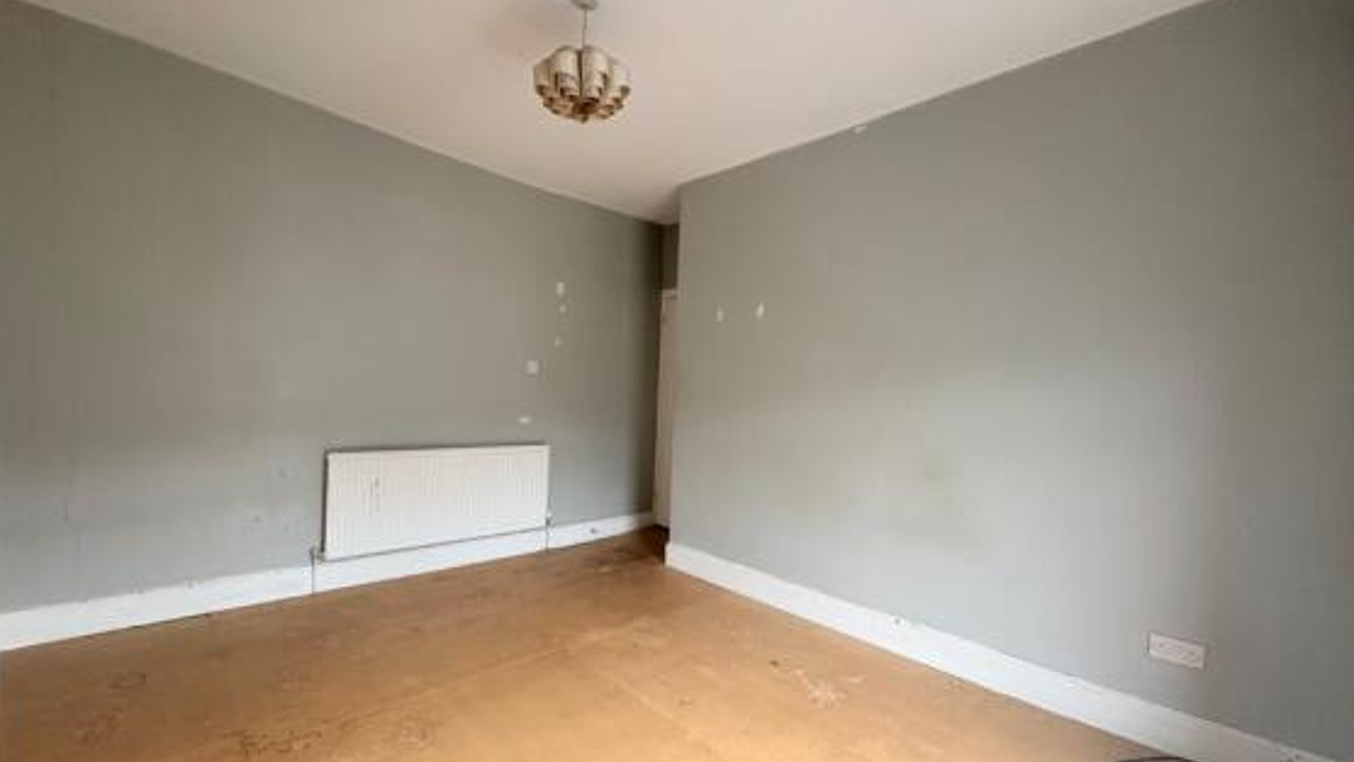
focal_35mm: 16
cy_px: 405
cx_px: 661
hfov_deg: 99.3
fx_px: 575
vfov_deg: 67.0
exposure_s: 1/99
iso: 200
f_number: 2.2
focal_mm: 2.22
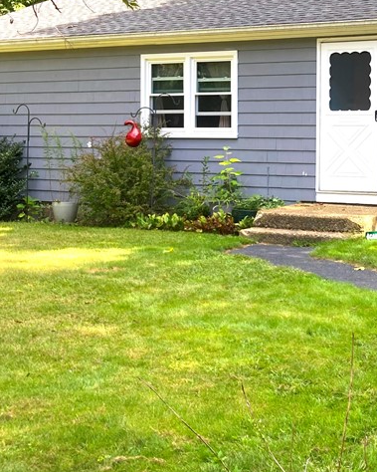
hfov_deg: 25.1
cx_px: 332
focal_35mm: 59
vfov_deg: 31.8
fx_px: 823
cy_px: 164
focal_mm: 3.99
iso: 20
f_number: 1.8
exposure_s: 1/286
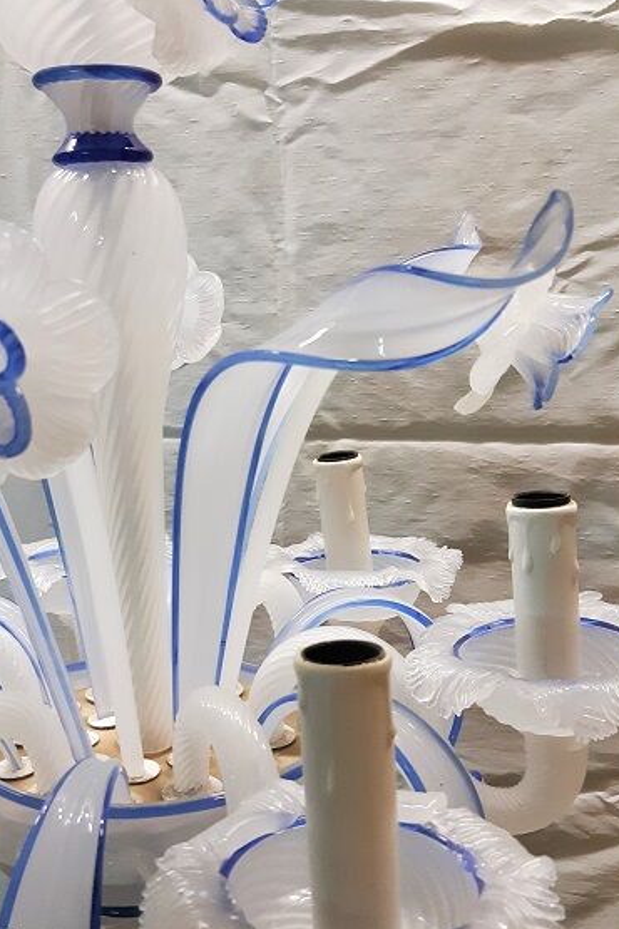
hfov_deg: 34.1
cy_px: 506
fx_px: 1006
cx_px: 259
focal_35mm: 39
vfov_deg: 49.5
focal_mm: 3.93
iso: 250
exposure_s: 1/50
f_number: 1.7
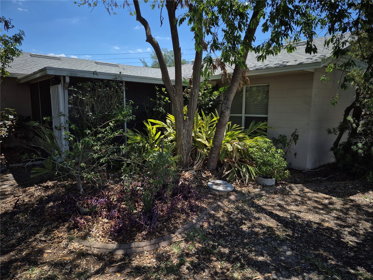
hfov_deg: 73.9
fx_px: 248
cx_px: 186
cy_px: 140
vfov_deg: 58.9
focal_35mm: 23
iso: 25
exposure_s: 1/1128
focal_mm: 5.4
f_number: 1.8
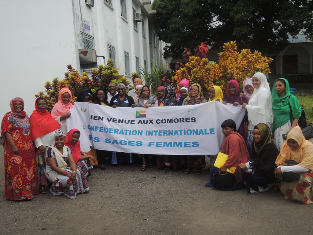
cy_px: 118
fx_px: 280
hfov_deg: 58.4
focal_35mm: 31
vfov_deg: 45.4
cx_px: 156
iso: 100
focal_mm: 5.5
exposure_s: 1/800
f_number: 3
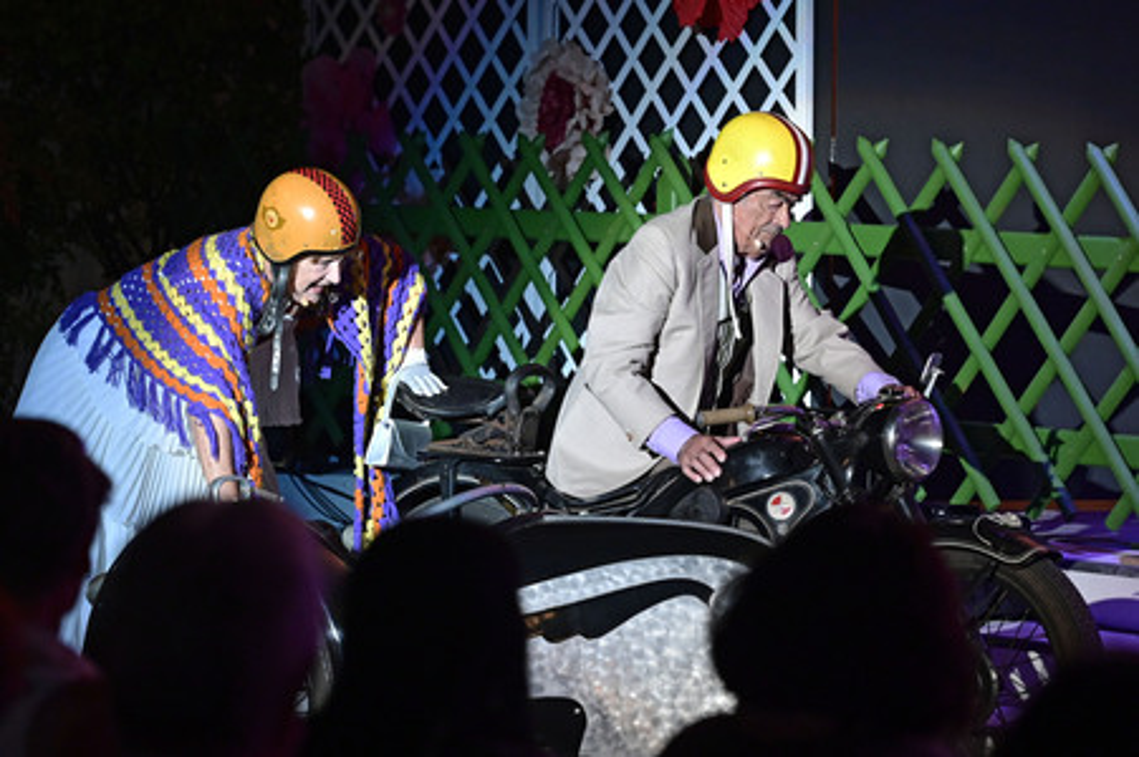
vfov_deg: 10.1
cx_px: 570
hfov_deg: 15.2
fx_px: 4268
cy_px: 378
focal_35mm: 135
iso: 3200
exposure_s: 1/400
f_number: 4.5
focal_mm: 135
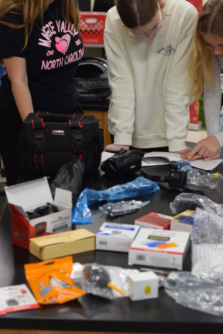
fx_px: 697
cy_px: 167
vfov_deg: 27.0
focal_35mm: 75
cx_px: 112
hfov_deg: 18.2
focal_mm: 50
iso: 560
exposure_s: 1/60
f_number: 4
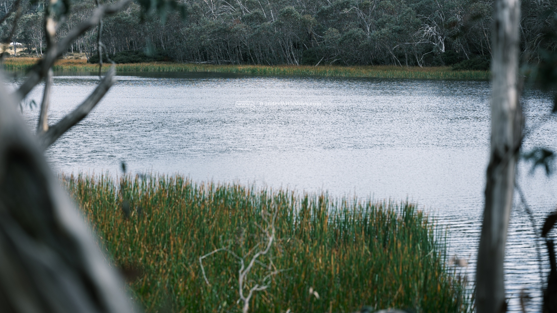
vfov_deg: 12.7
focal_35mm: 95
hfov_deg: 22.5
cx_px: 278
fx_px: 1403
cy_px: 106
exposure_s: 1/1000
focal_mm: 110
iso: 200
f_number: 2.8
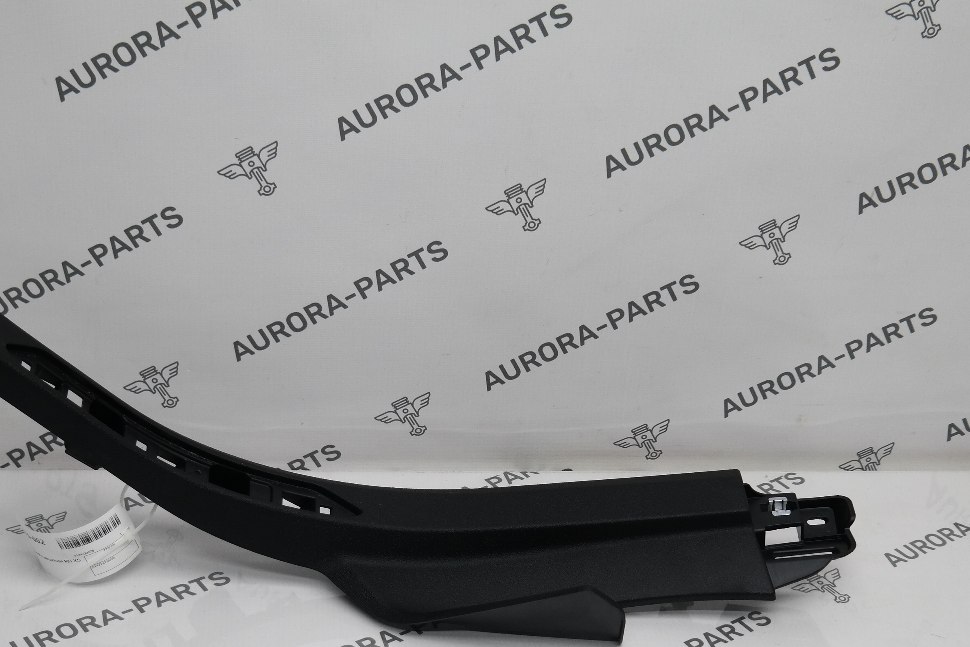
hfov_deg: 32.3
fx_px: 1671
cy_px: 472
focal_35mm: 62
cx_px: 425
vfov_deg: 21.8
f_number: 4
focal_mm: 25
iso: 200
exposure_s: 1/100
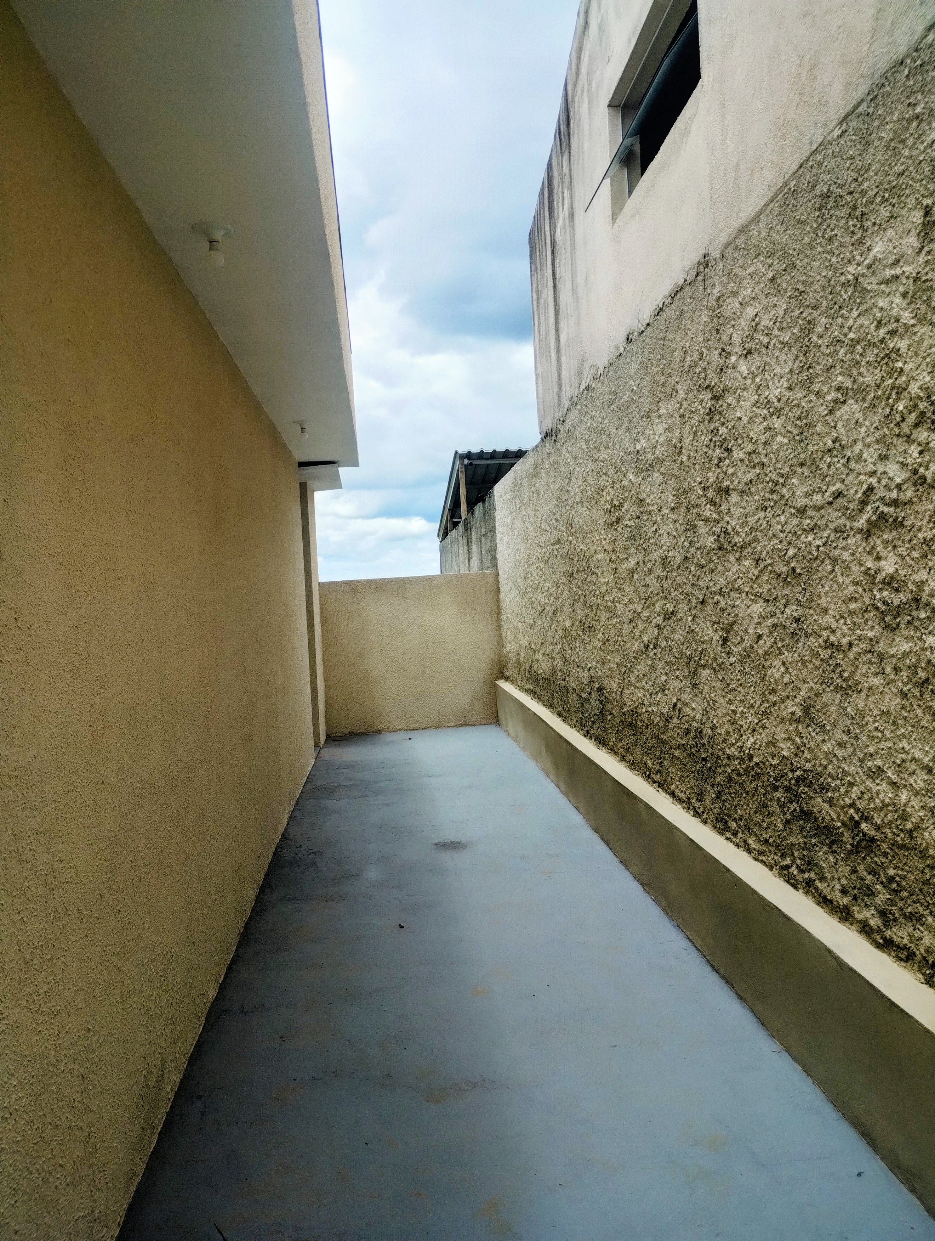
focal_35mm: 28
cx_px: 468
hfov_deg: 49.9
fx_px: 1006
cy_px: 620
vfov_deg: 63.4
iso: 100
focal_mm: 4.27
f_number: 1.8
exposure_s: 1/901
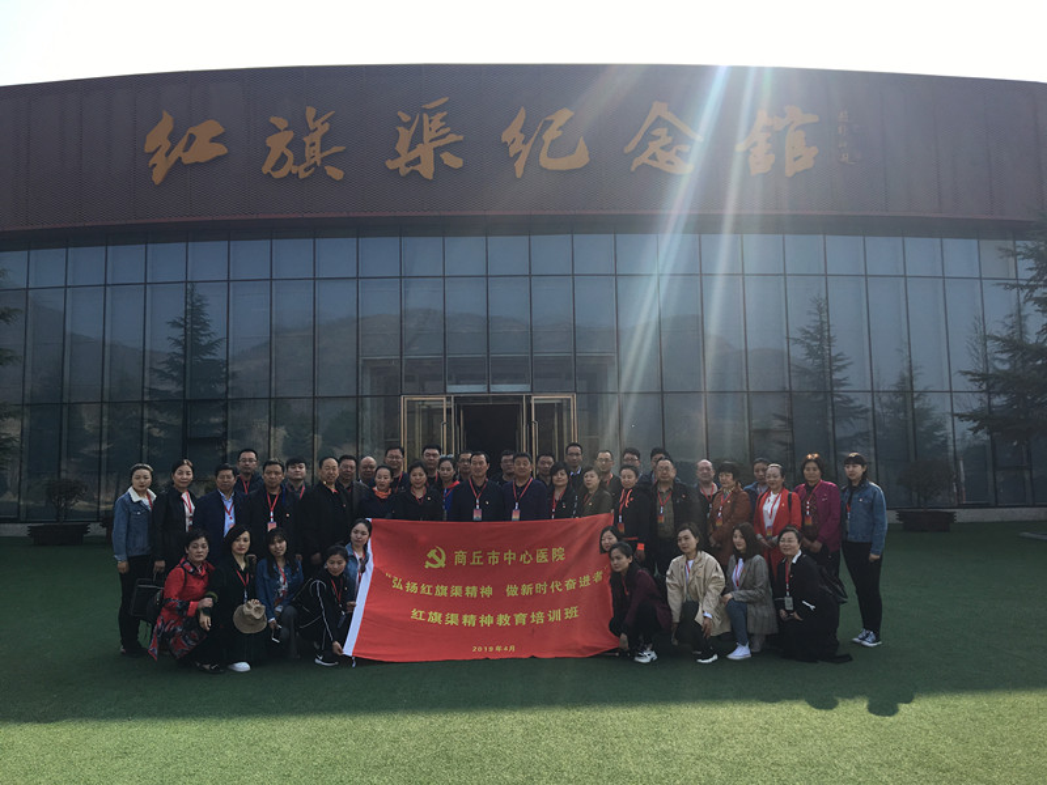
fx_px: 877
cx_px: 524
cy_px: 392
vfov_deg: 48.2
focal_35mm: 29
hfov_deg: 61.7
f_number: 2.2
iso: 25
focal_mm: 4.15
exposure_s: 1/1083
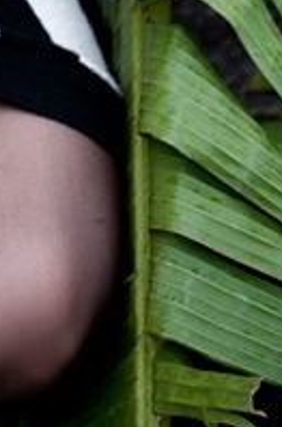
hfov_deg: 5.3
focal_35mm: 253
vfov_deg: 7.7
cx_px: -246
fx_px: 2988
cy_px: -502
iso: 400
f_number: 3.2
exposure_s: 1/250
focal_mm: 50
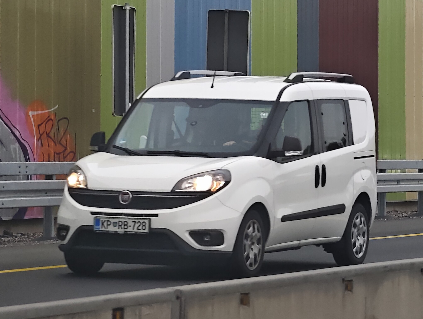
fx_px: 1040
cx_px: 212
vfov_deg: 17.4
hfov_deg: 23.0
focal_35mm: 85
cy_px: 160
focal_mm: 22.5
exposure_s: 1/800
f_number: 2.3
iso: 1600
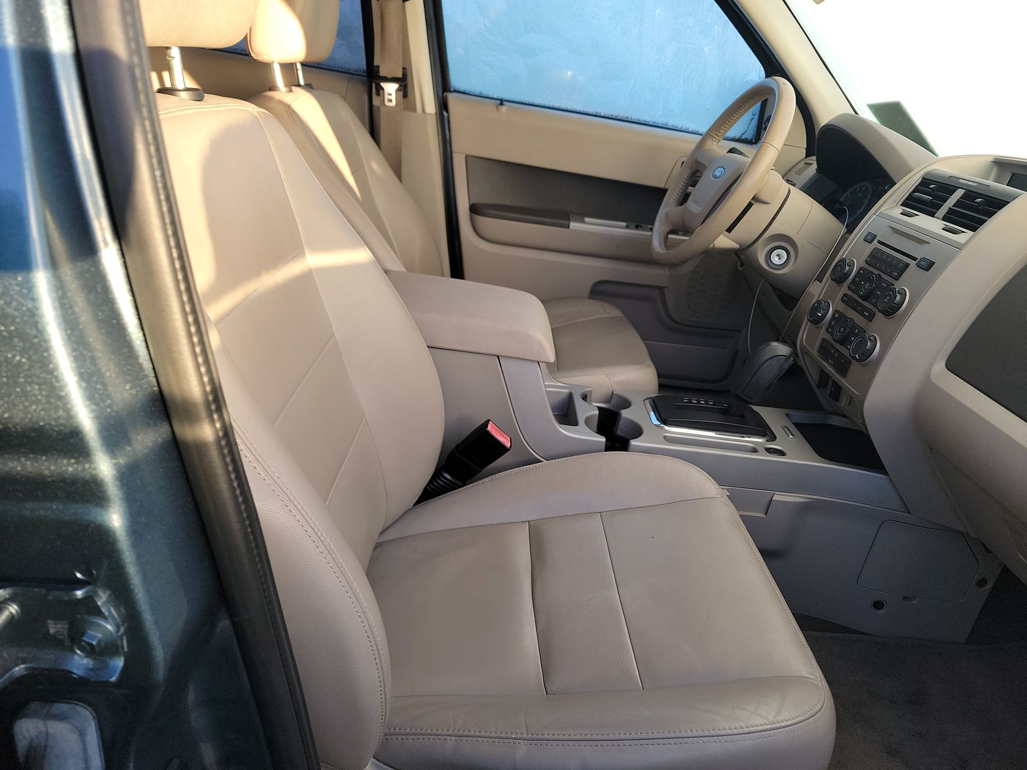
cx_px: 514
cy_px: 385
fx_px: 712
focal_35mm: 24
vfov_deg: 56.8
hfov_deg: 71.6
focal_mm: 6.7
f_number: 1.8
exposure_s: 1/119
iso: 89
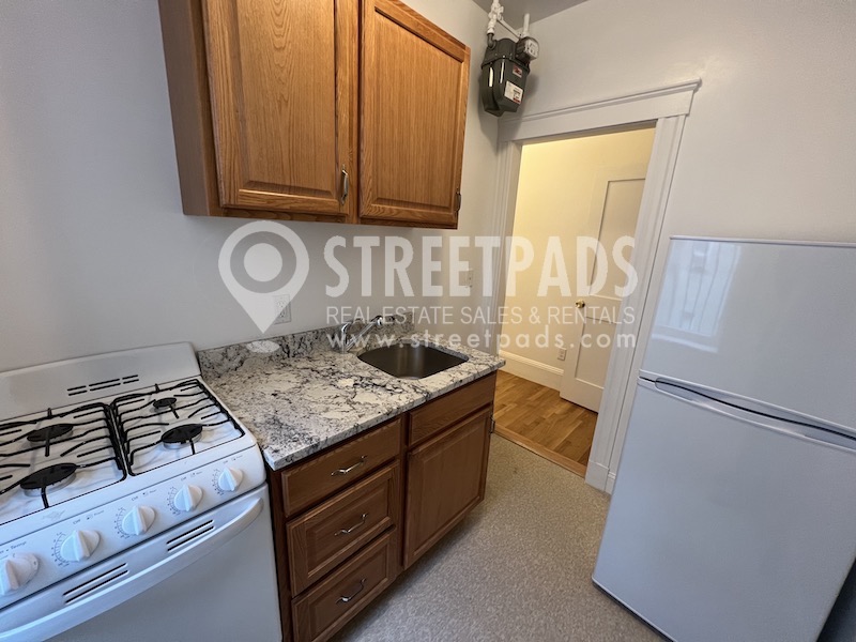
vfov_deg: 89.9
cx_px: 428
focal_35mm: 13
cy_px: 321
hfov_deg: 106.2
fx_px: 321
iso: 200
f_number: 1.8
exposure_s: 1/60
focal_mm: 1.57
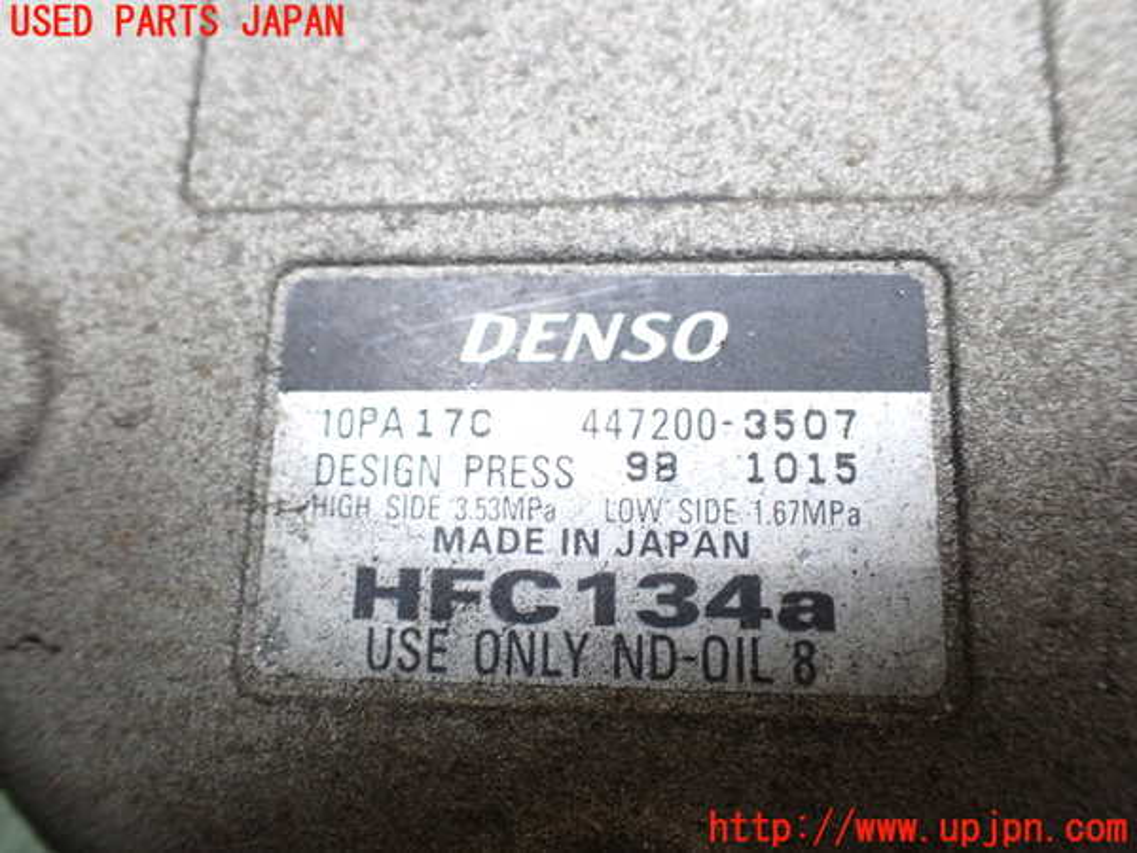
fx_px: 985
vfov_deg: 46.8
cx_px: 568
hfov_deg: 60.0
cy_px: 426
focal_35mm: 30
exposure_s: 1/60
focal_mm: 5.4
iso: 800
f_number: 2.3
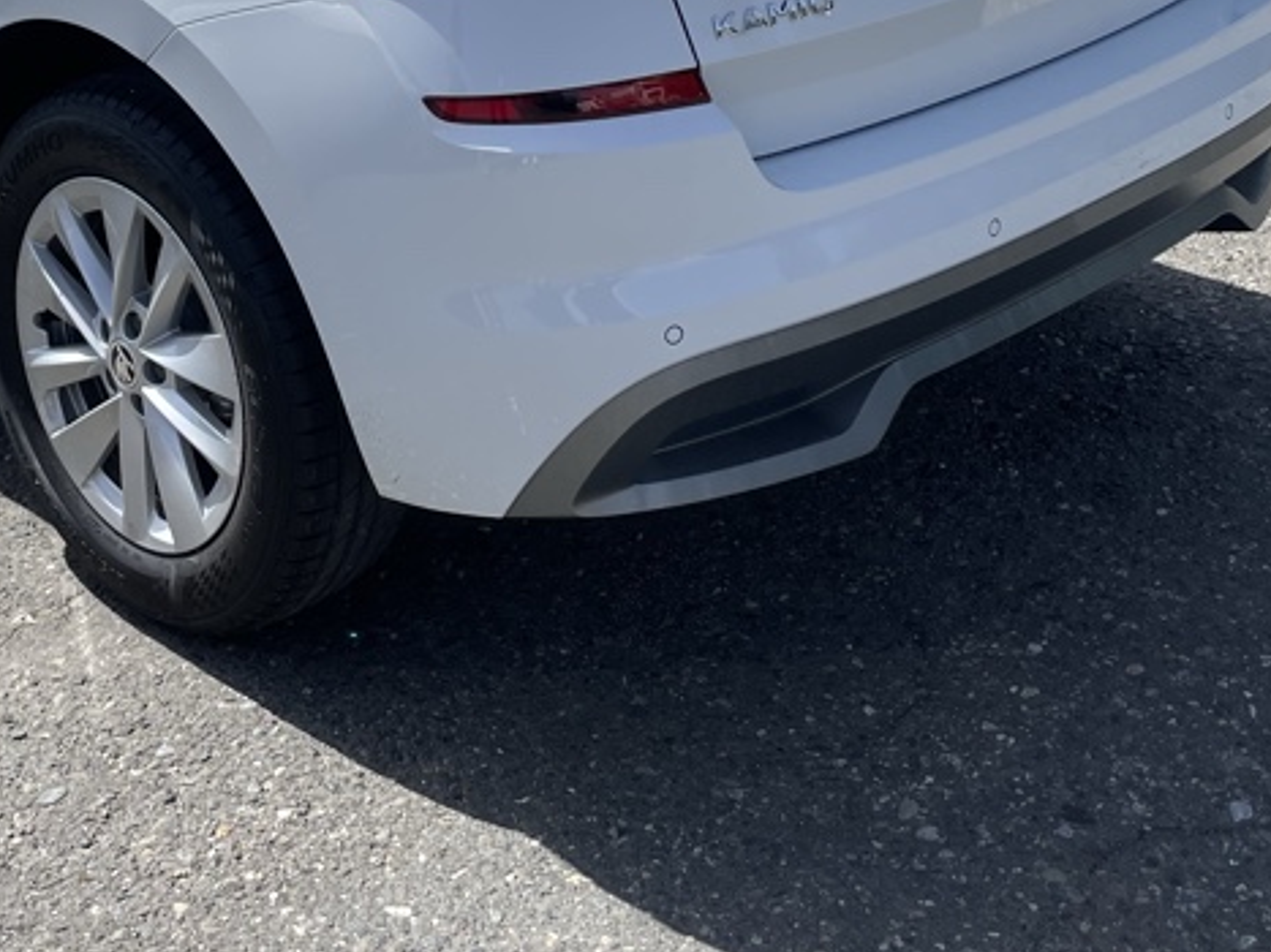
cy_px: 22
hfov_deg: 33.2
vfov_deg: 24.6
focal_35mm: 57
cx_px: 340
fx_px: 2092
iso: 32
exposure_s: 1/3205
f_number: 1.6
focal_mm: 4.2
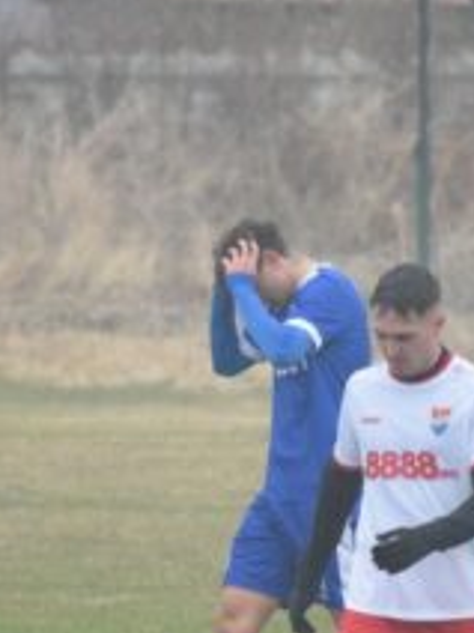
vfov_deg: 1.8
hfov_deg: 1.3
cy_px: 496
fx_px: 20339
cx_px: 244
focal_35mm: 1114
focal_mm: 260
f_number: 5.6
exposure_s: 1/640
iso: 6400
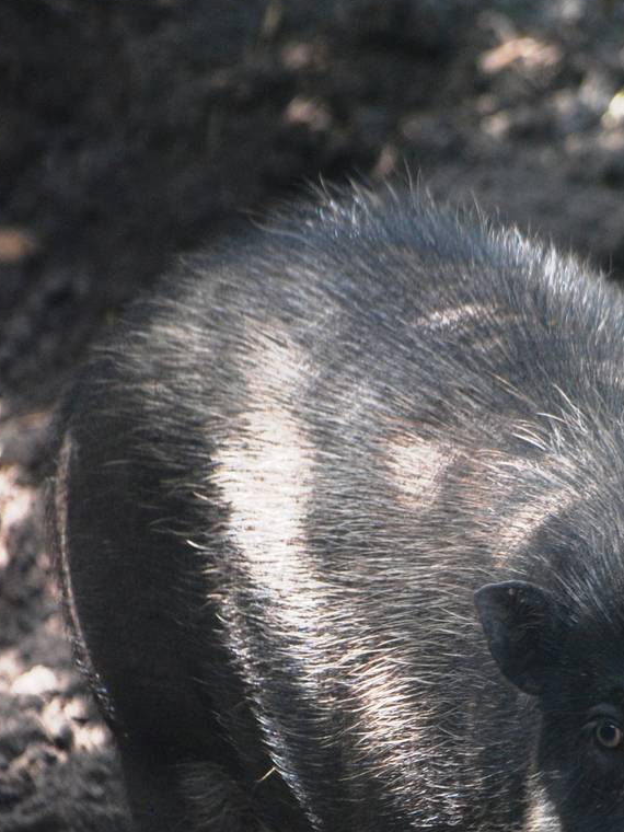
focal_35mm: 730
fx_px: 17546
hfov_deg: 2.0
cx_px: 570
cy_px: 763
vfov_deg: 2.7
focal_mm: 240
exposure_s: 1/160
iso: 400
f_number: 5.3
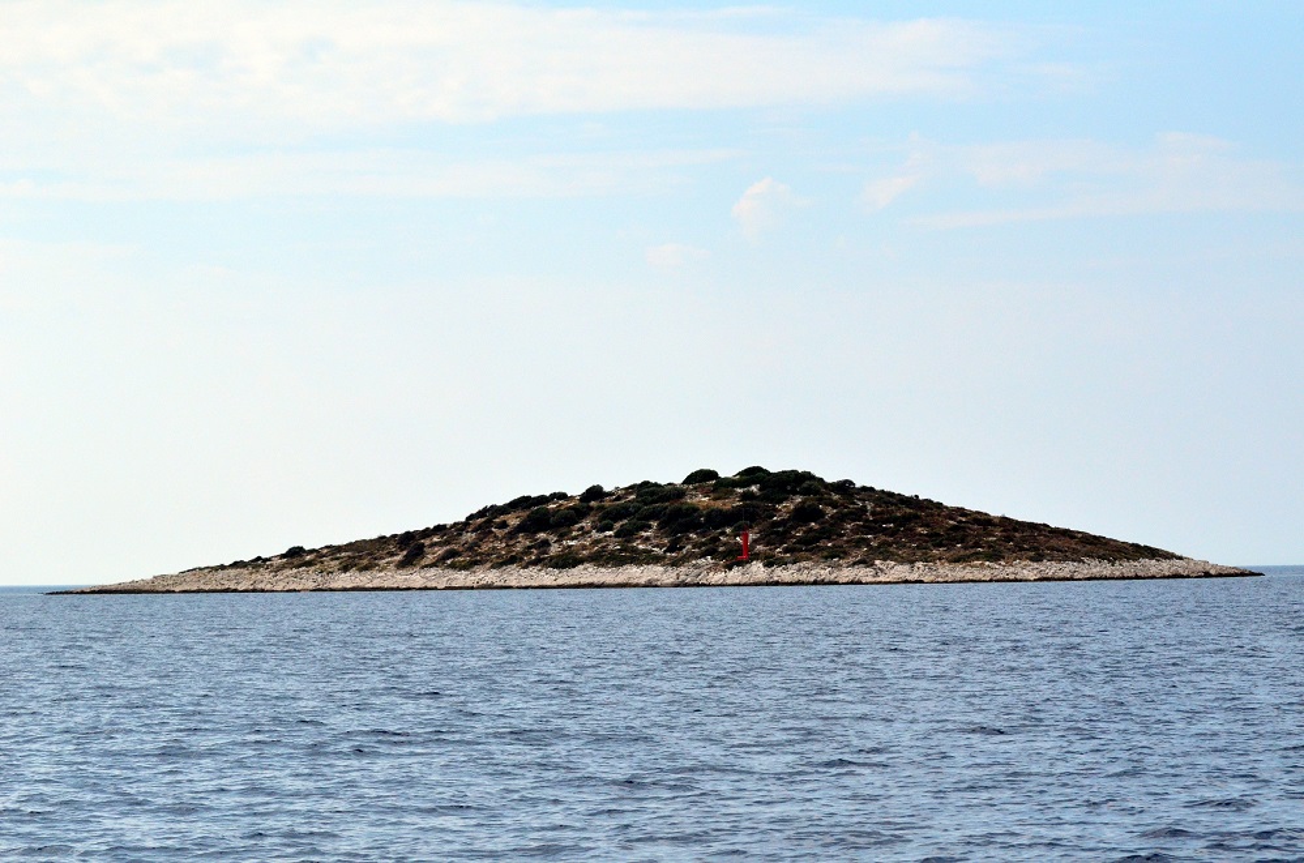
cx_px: 652
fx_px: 3794
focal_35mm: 105
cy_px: 432
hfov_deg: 19.5
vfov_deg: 13.0
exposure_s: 1/8000
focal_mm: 70
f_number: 5.6
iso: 1100
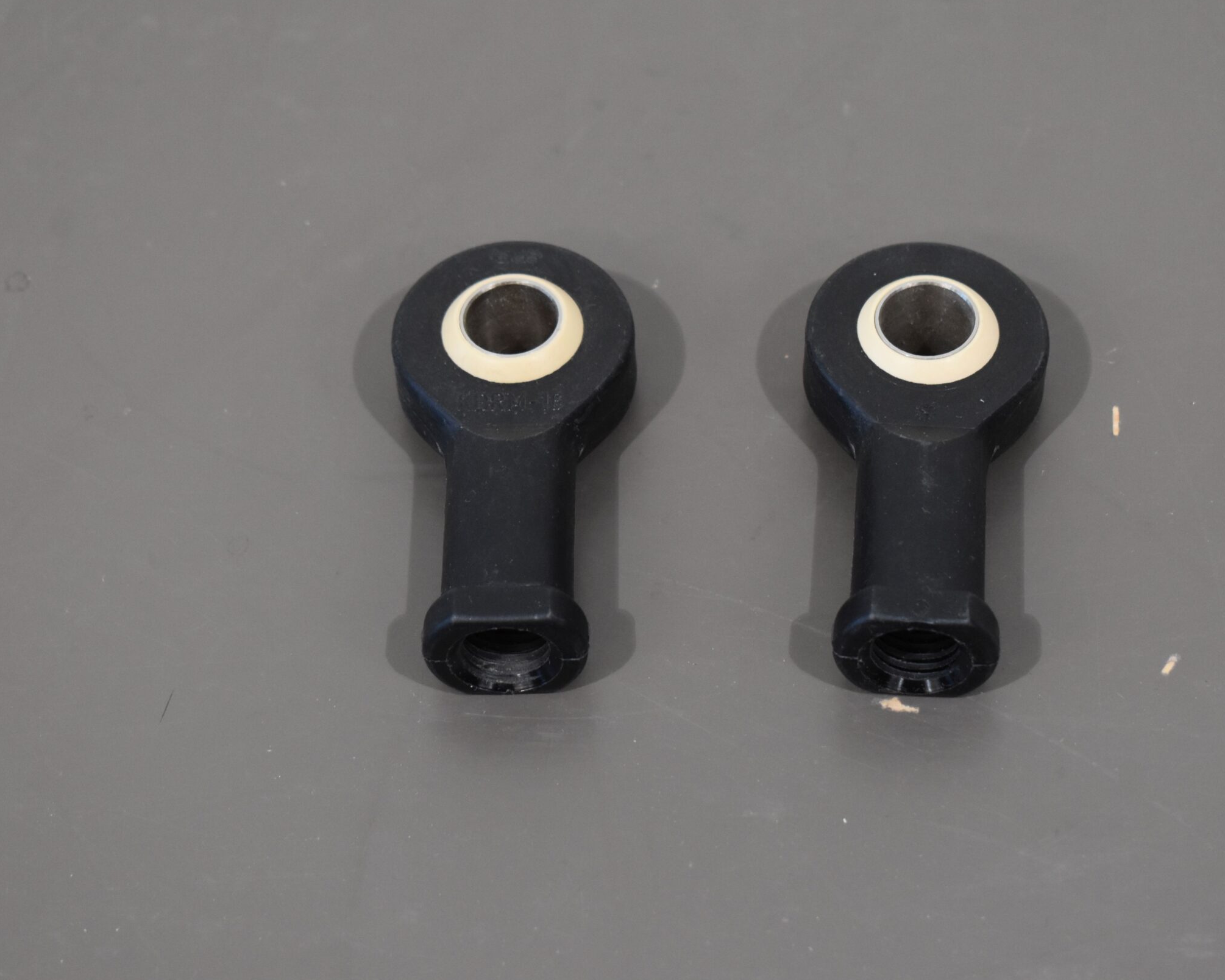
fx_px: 3575
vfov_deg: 15.6
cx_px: 730
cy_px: 513
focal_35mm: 99
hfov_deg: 19.4
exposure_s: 1/125
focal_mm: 55
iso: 1250
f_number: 5.6
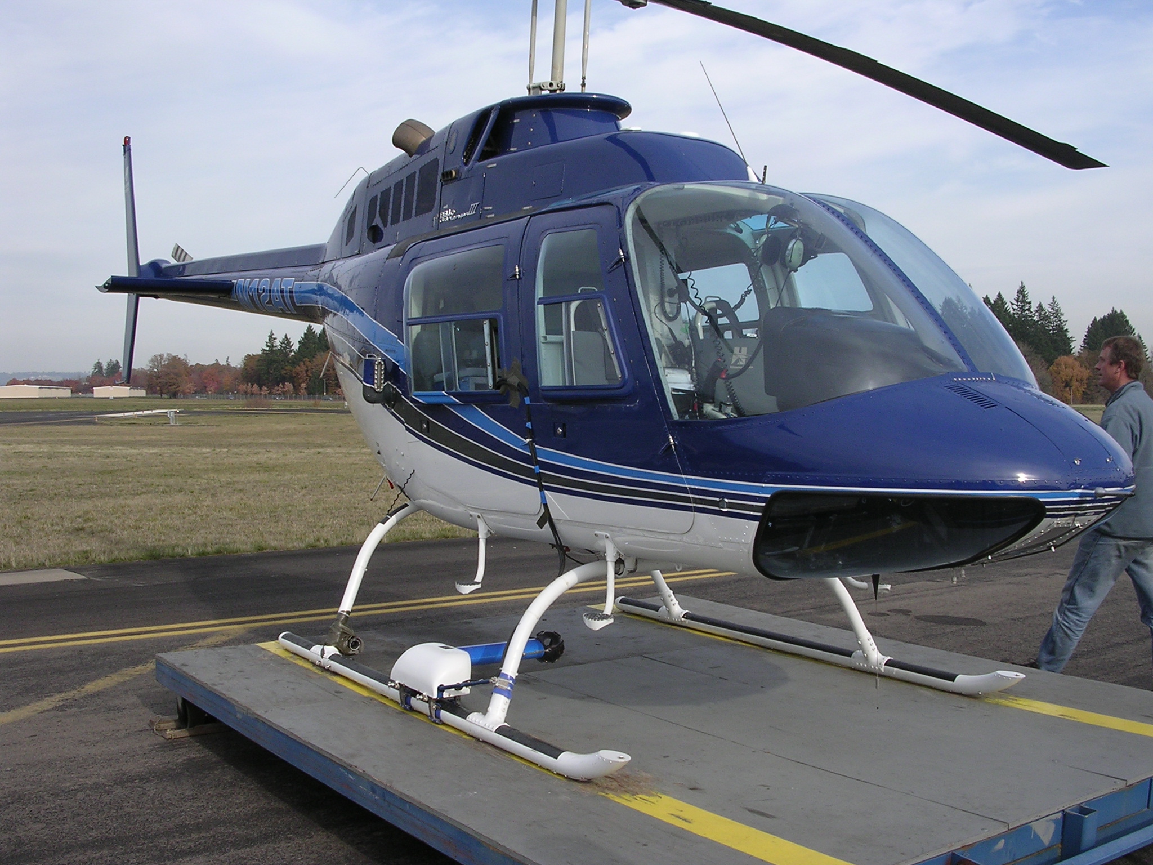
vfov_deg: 37.7
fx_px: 1266
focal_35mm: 38
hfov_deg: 49.0
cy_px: 432
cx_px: 576
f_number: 5.6
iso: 100
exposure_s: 1/232
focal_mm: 5.8
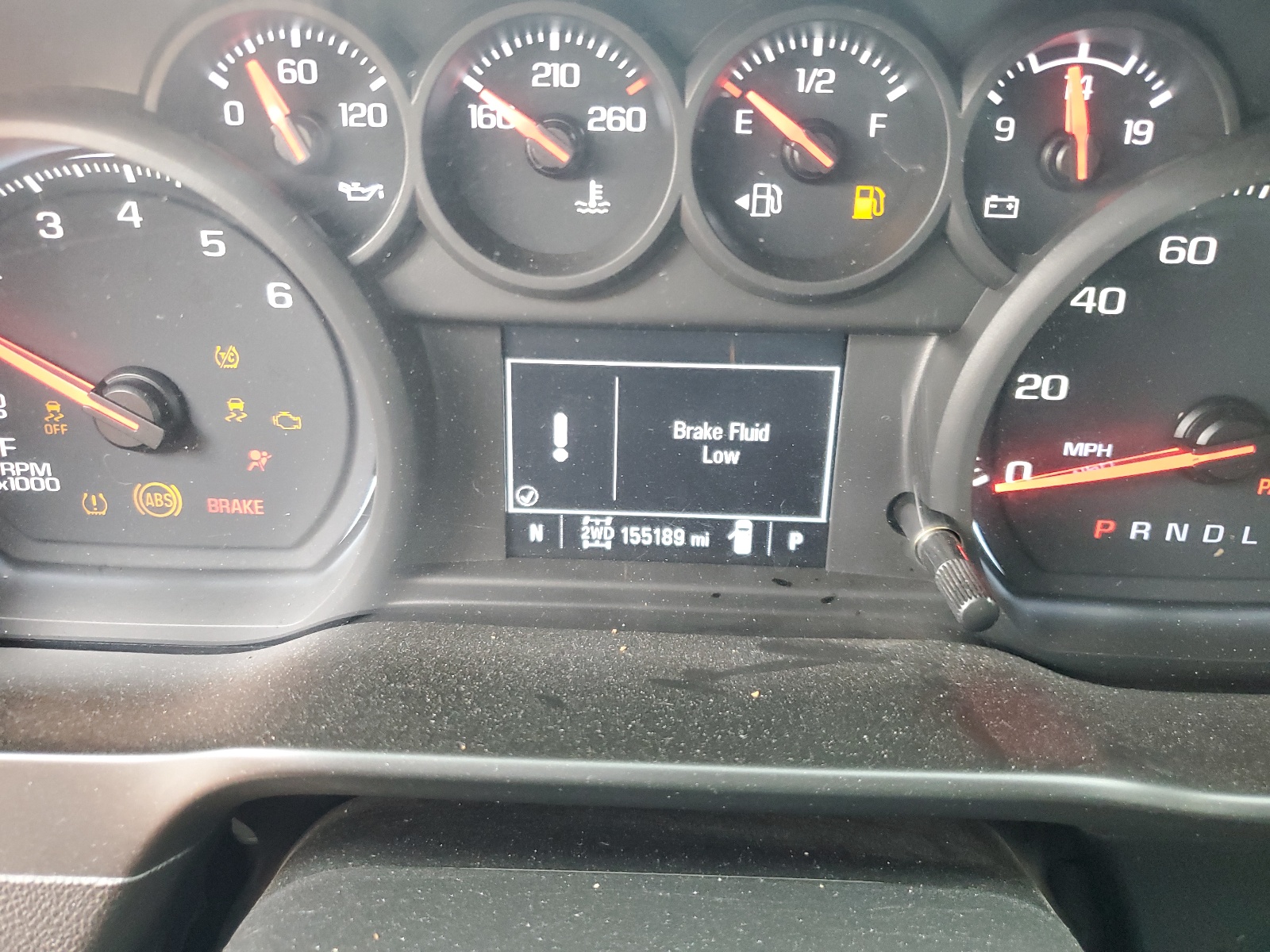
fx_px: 954
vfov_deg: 53.1
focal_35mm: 26
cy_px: 476
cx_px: 635
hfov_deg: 67.3
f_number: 1.5
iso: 319
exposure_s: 1/60.2
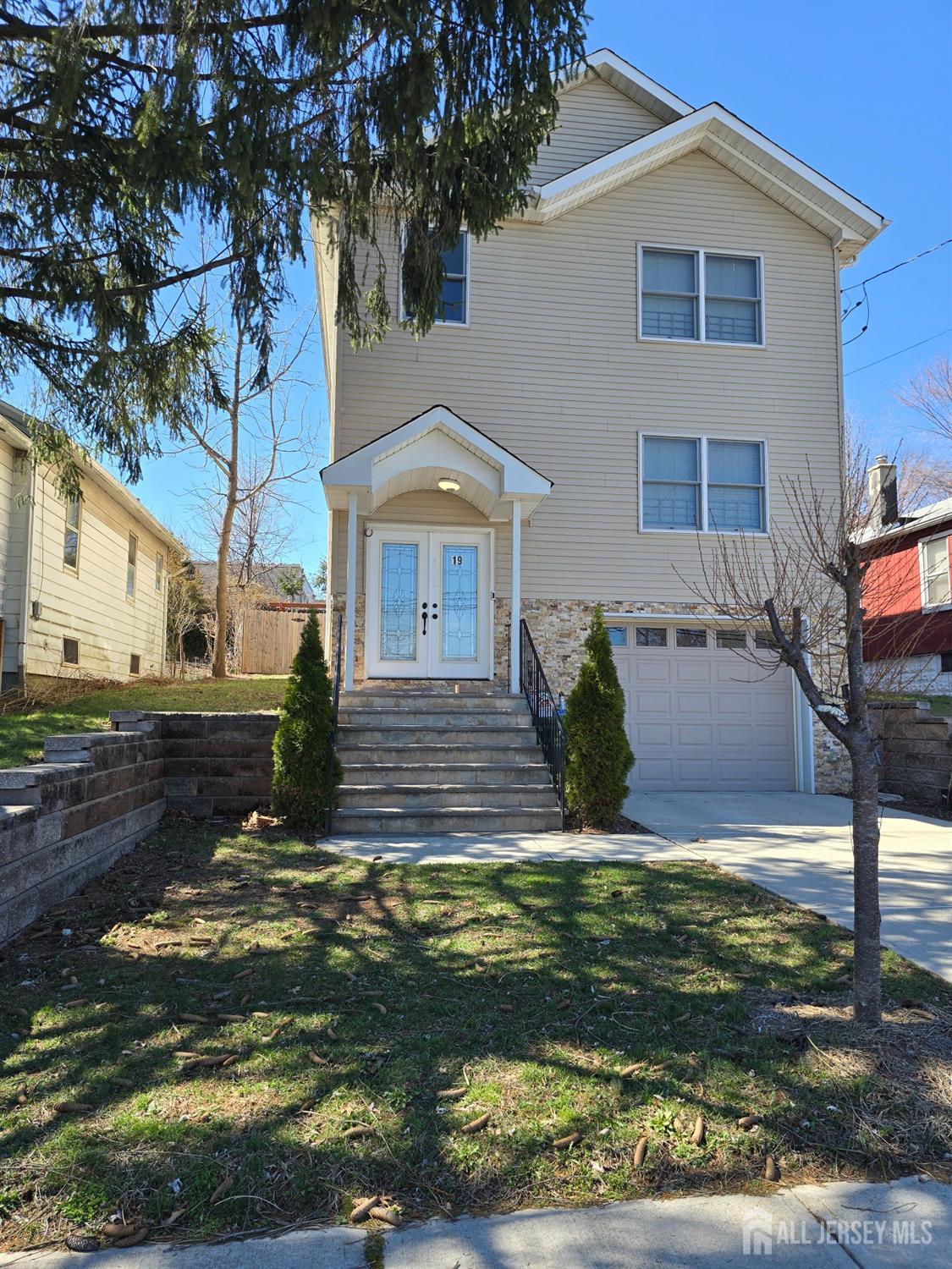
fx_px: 843
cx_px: 476
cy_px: 634
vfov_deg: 73.9
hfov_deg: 58.9
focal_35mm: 23
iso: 12
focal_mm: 6.3
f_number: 1.7
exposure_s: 1/266
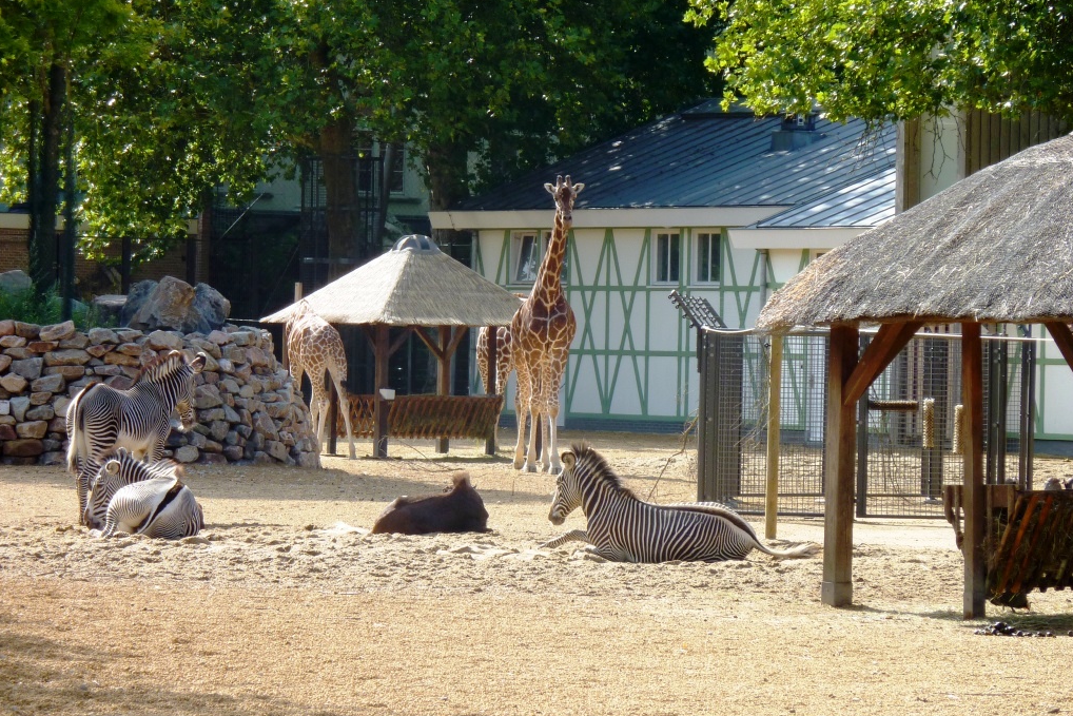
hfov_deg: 10.0
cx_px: 535
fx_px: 6111
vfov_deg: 6.7
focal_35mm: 205
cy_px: 373
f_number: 4.5
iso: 80
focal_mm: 32.1
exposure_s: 1/250
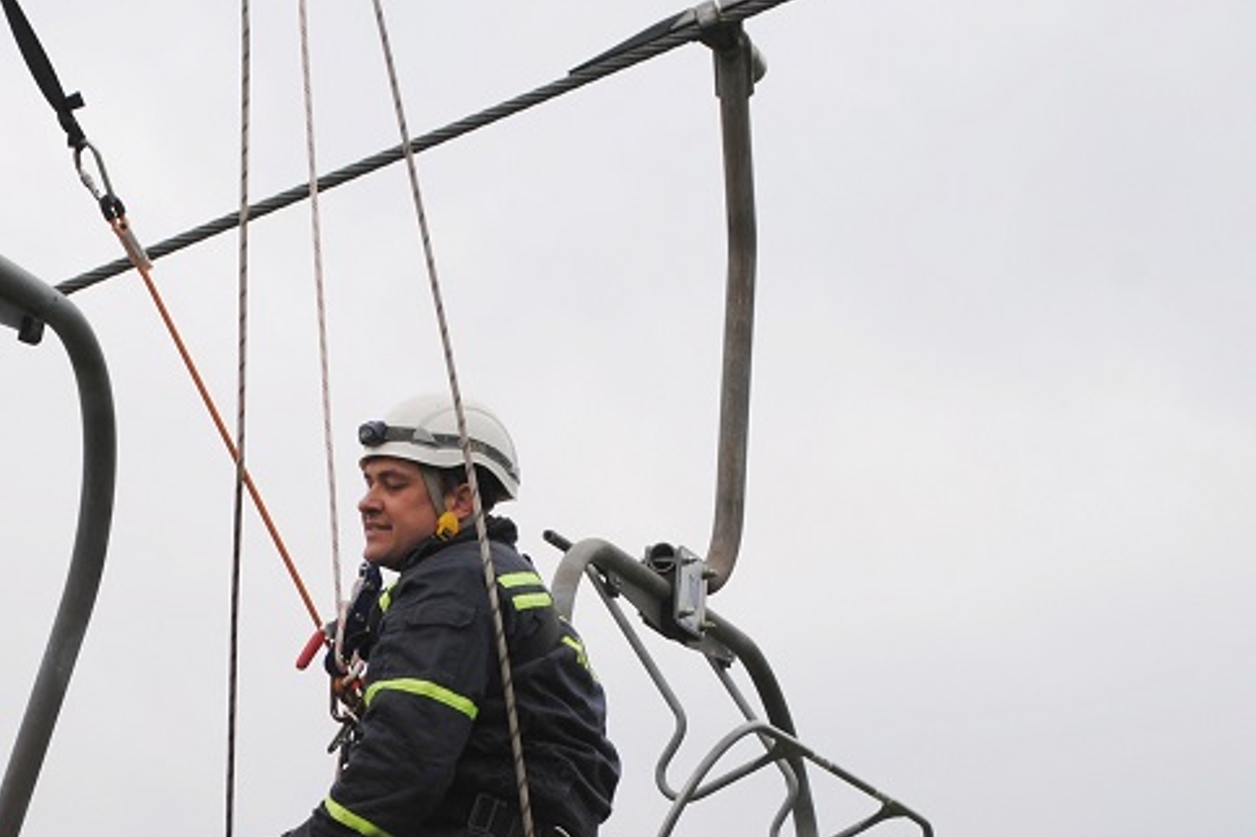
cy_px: 729
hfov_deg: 14.3
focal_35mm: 143
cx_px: 281
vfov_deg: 9.6
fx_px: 4989
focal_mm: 46
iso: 100
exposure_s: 1/160
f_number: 6.3
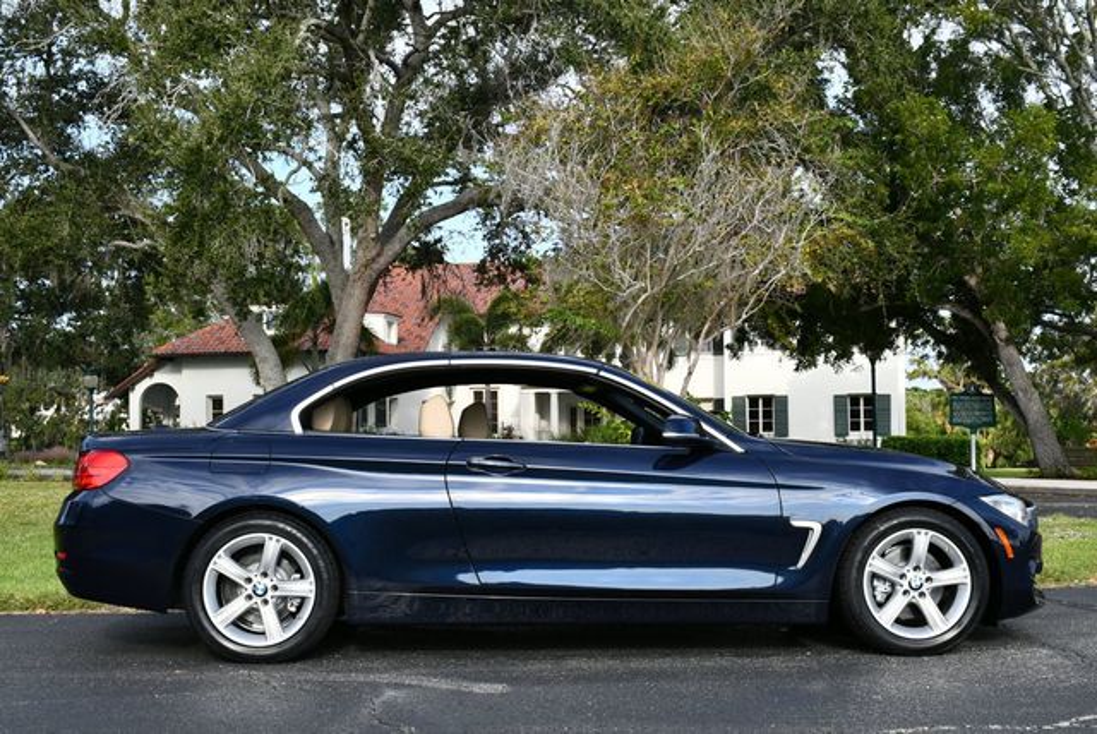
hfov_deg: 42.7
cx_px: 548
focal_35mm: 46
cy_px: 367
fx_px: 1403
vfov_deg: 29.3
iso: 180
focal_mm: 23
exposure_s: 1/250
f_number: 8
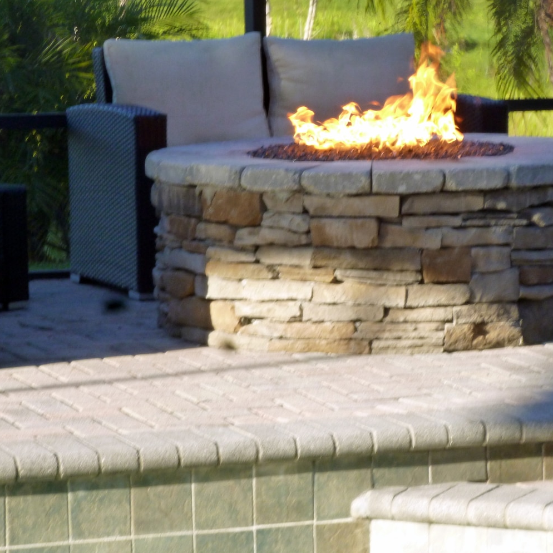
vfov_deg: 10.5
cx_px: 320
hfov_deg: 10.5
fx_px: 3000
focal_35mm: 166
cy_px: 277
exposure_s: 1/60
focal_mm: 20
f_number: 6.5
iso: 160
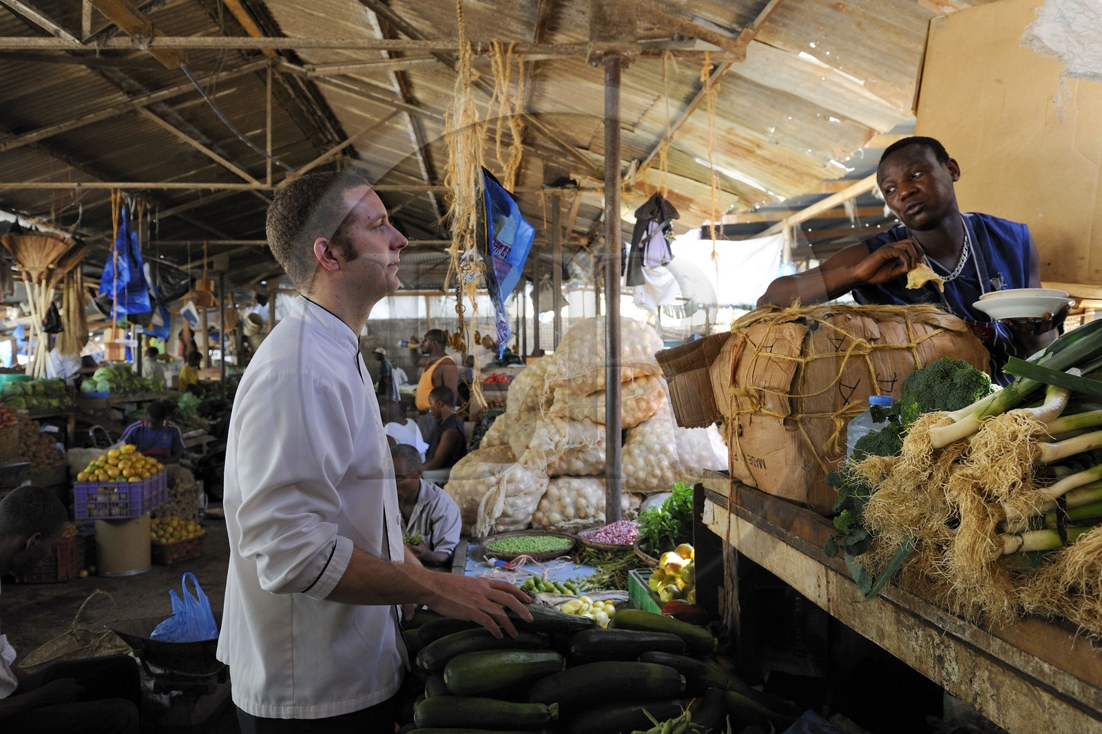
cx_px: 551
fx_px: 796
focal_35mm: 26
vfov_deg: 49.5
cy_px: 367
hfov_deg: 69.4
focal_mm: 26
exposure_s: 1/125
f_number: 5
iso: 1600
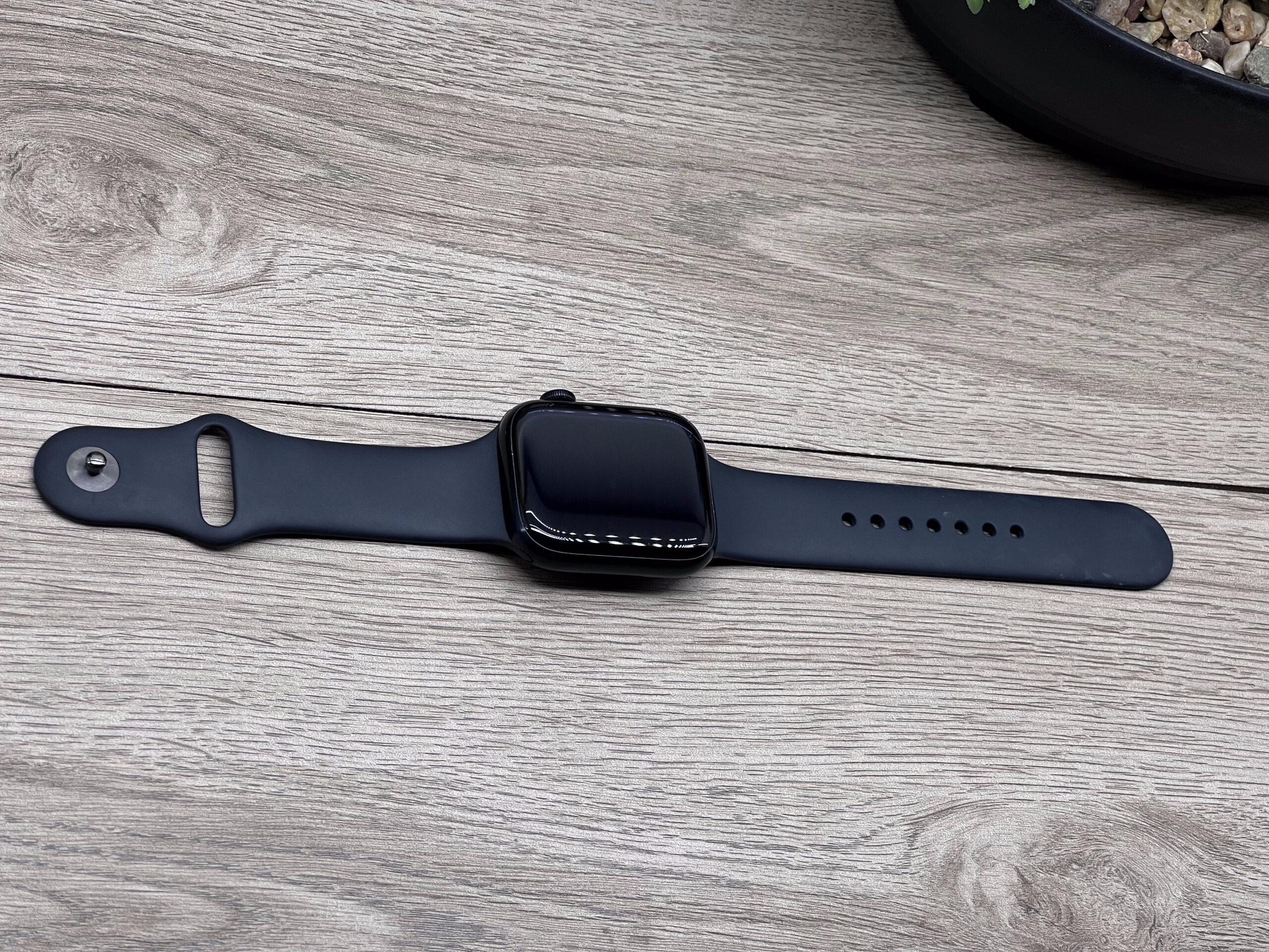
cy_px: 476
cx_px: 634
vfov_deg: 19.1
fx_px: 2823
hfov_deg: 25.3
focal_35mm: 77
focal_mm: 9
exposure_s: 1/100
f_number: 2.8
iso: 50
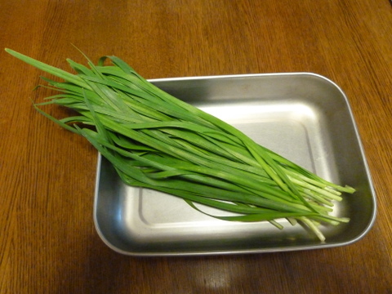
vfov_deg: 48.2
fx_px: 328
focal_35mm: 29
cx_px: 196
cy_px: 147
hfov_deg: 61.7
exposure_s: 1/30
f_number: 3.4
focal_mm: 4.7
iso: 800
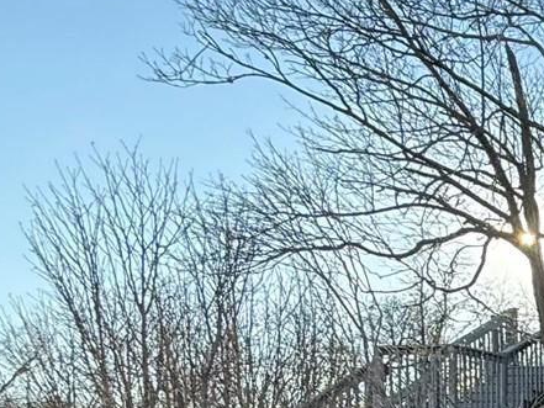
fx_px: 1022
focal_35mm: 65
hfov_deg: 19.4
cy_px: 502
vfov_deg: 20.9
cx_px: 1052
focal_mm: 2.22
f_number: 2.2
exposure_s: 1/742
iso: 64
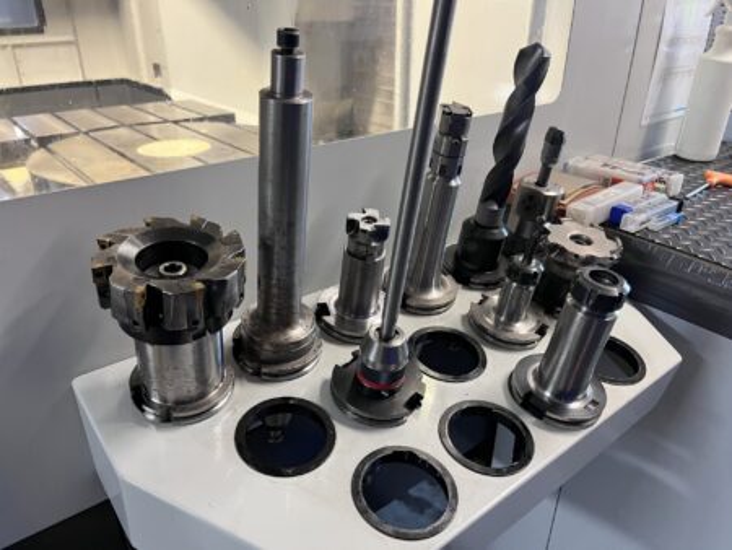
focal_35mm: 26
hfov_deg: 67.3
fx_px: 550
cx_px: 366
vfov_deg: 53.1
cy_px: 275
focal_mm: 5.1
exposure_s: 1/50
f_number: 1.6
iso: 400
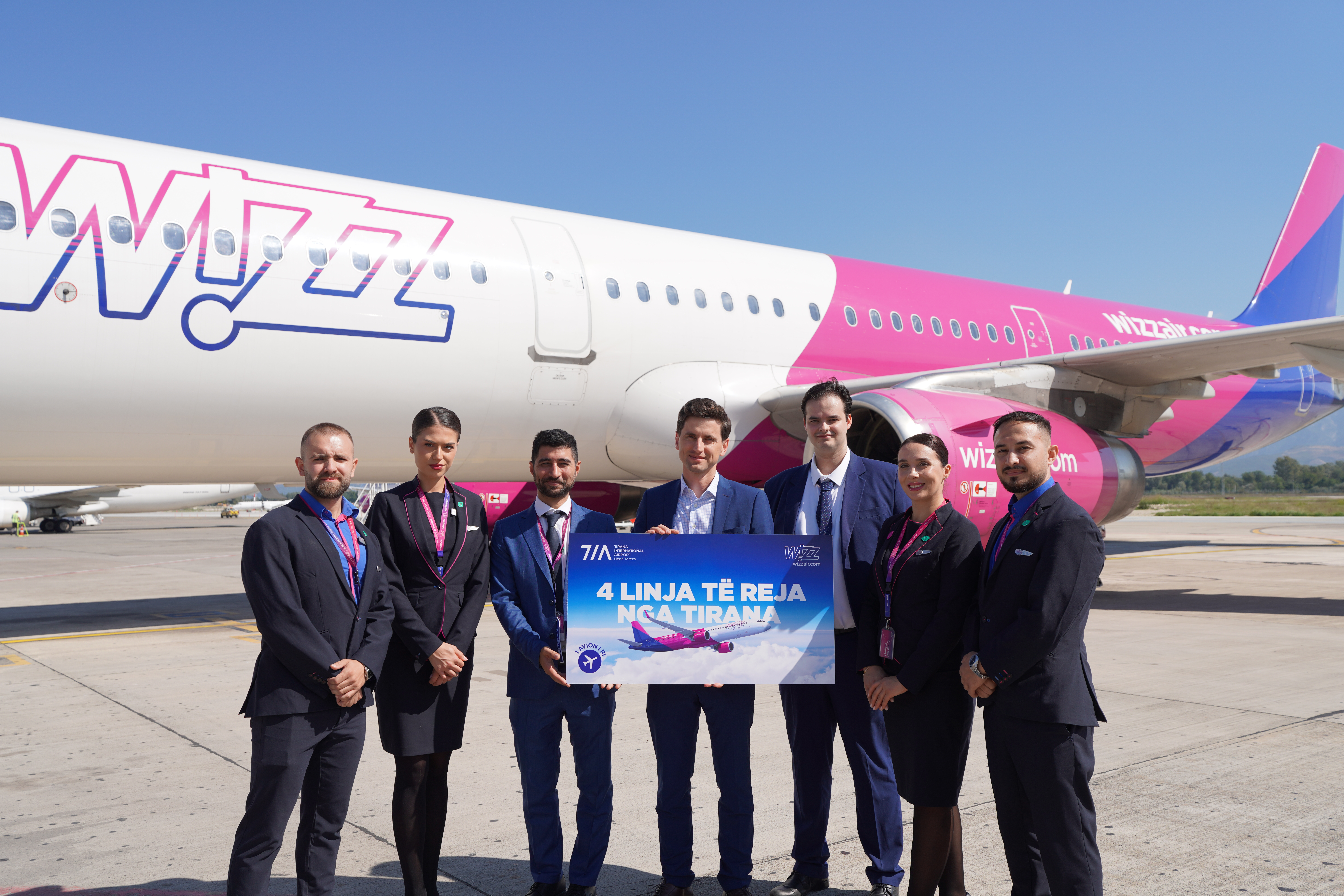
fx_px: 1195
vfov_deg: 41.1
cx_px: 672
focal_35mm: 32
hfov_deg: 58.7
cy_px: 448
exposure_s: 1/1000
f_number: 5
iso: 100
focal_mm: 32
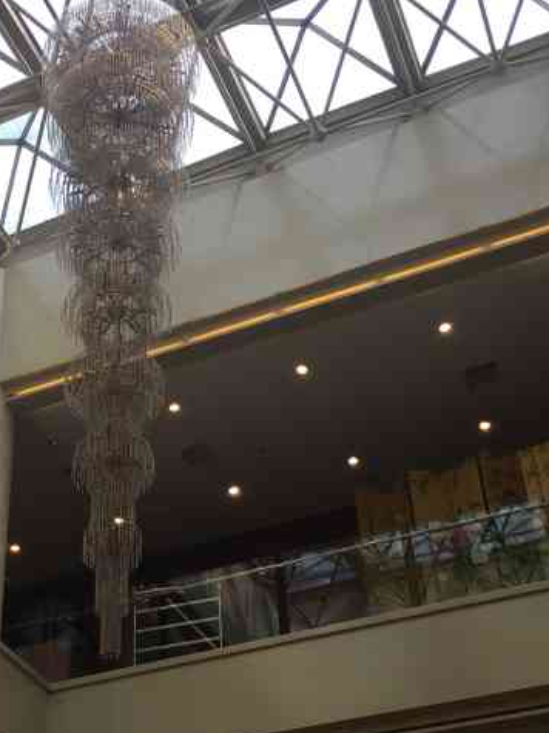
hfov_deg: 25.2
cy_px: 510
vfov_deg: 33.4
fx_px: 1206
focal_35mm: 57
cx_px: 105
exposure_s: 1/100
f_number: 2.2
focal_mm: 4.15
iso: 25
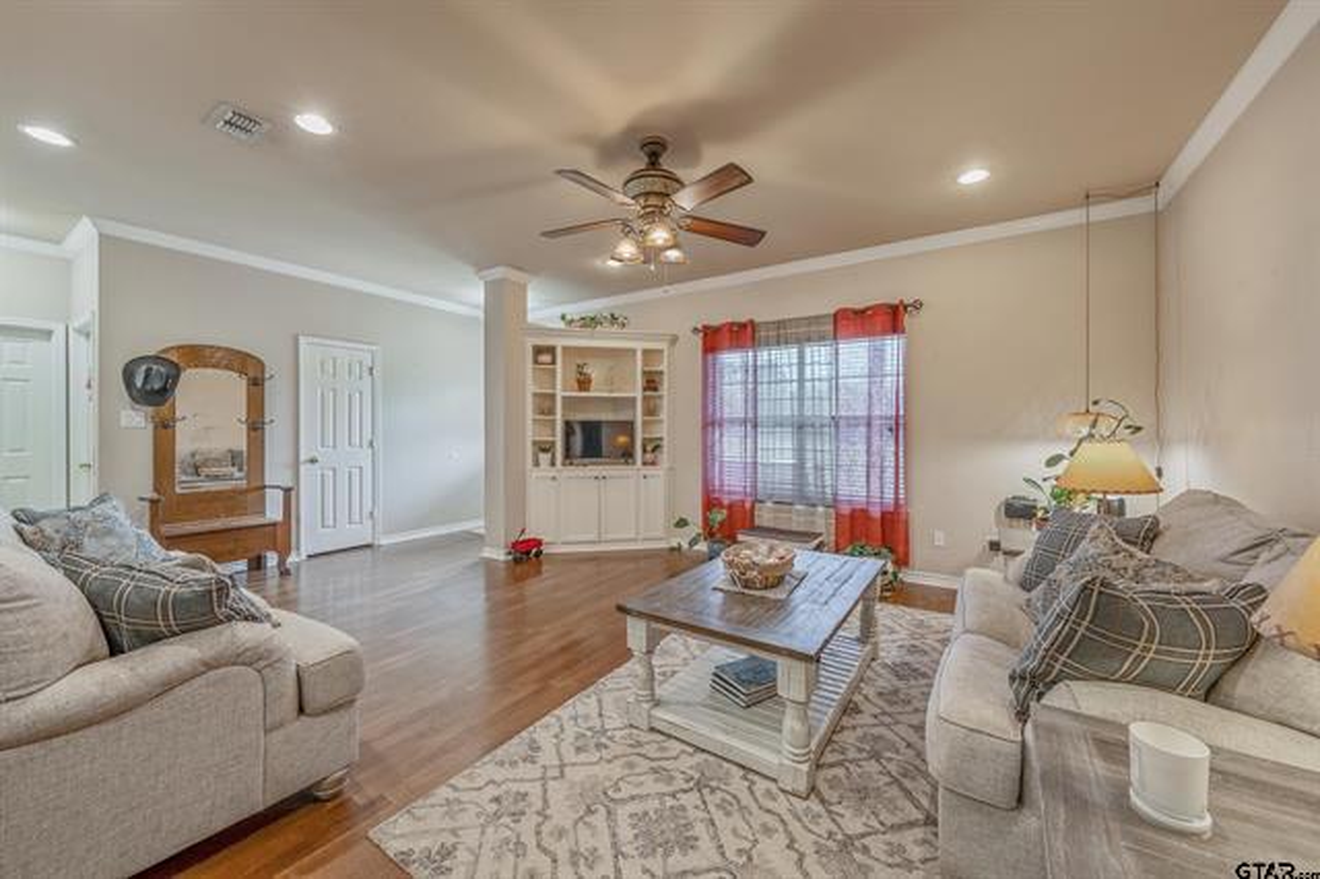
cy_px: 440
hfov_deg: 104.3
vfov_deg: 81.1
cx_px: 660
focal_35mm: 14
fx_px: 513
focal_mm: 14
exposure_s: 1/8
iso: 800
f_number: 8
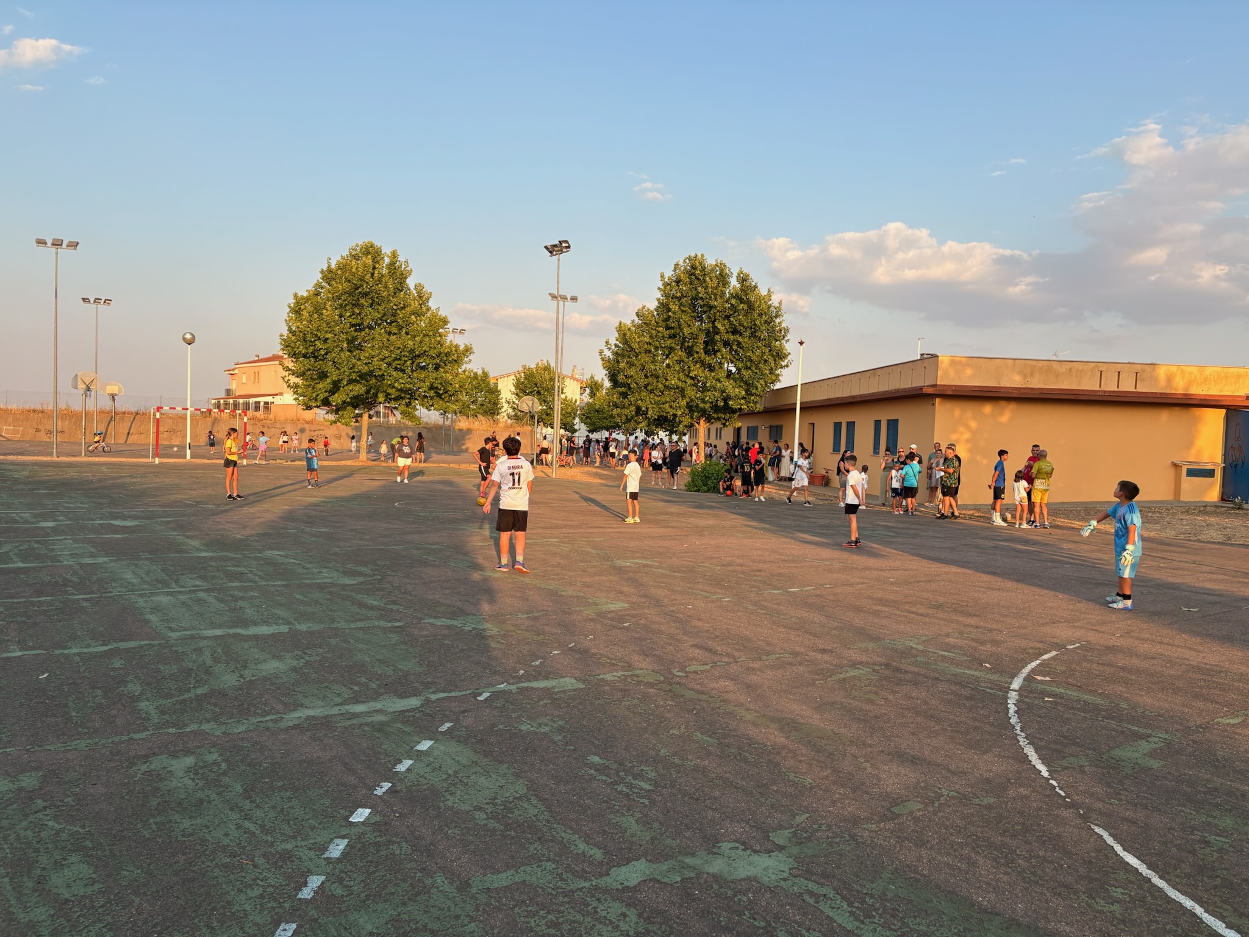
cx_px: 624
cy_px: 468
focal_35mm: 26
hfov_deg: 67.3
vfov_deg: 53.1
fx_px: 938
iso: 50
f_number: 1.6
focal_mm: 5.96
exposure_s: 1/1155
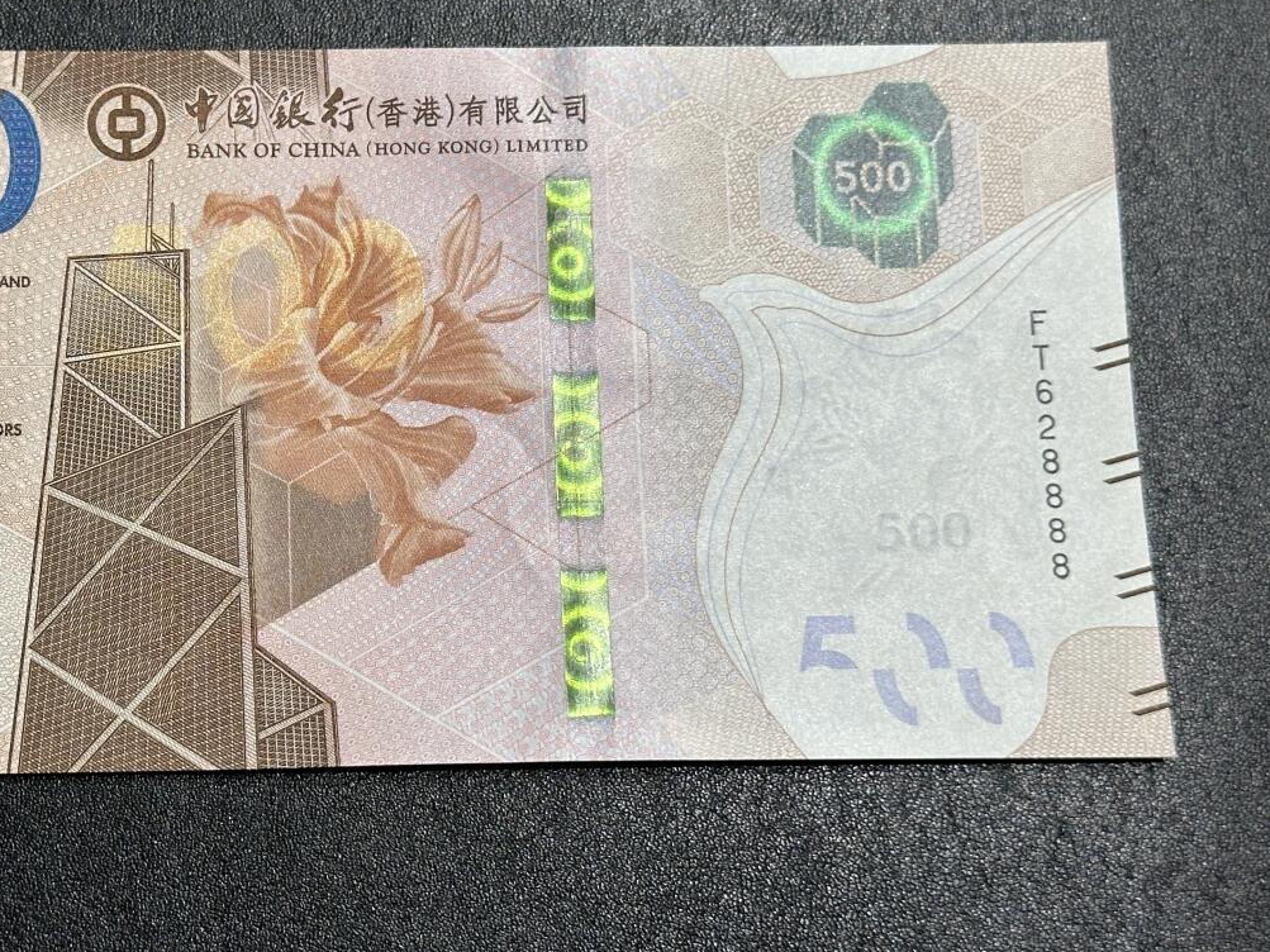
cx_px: 389
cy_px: 405
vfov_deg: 21.9
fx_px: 2458
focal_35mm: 67
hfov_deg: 28.7
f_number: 1.78
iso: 80
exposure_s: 1/50
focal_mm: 6.86
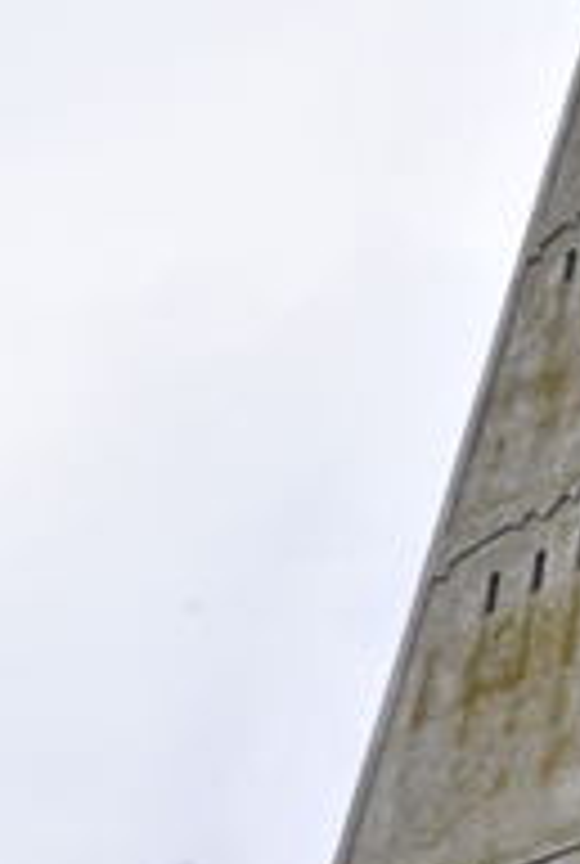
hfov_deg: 7.8
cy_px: 958
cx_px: 618
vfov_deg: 11.5
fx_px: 4206
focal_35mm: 175
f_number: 4.8
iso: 320
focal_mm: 32
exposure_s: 1/4000
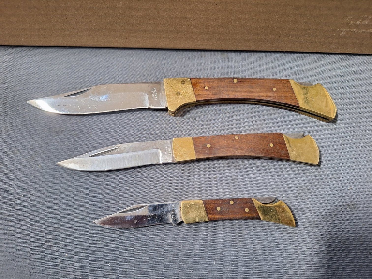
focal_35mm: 23
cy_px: 140
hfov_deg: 73.9
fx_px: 247
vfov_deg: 58.9
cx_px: 186
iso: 320
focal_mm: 5.54
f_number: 1.8
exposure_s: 1/30
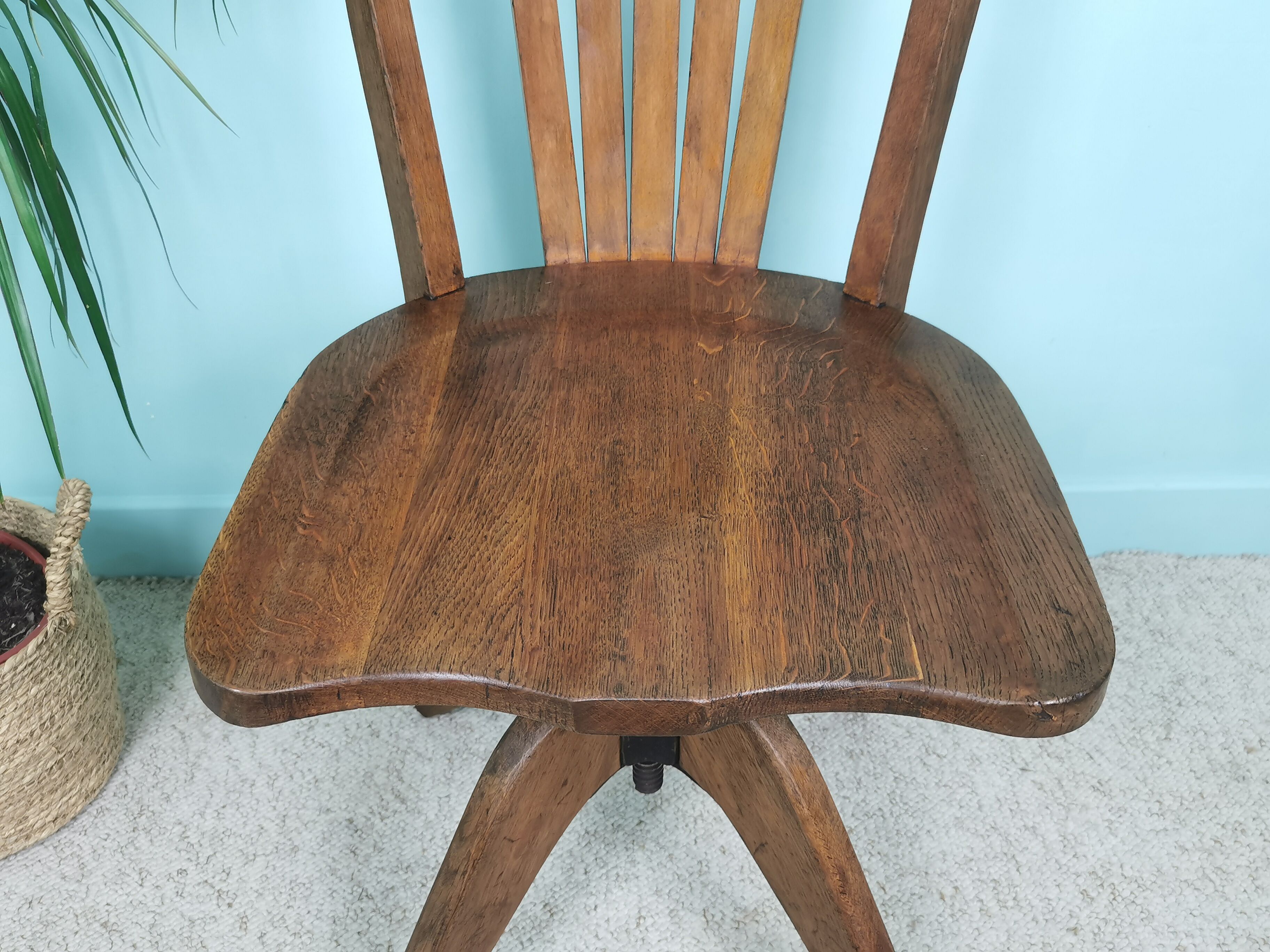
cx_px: 635
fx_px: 1211
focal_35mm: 33
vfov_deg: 42.9
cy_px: 476
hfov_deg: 55.4
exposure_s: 1/50
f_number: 1.8
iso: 100
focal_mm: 5.58
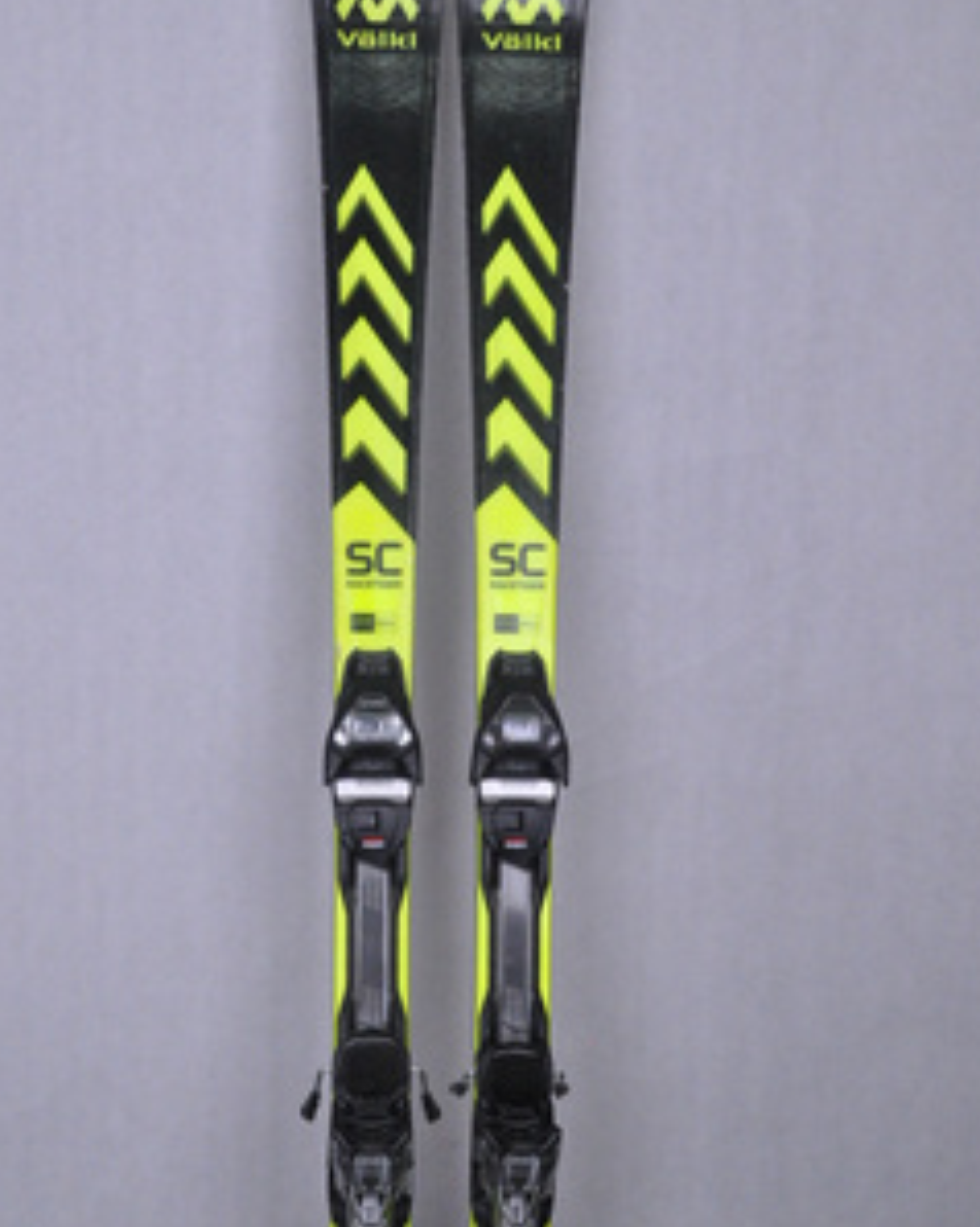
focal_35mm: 51
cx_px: 439
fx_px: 1851
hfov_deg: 29.6
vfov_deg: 36.3
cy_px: 819
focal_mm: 24
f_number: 9.5
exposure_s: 1/125
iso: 3200
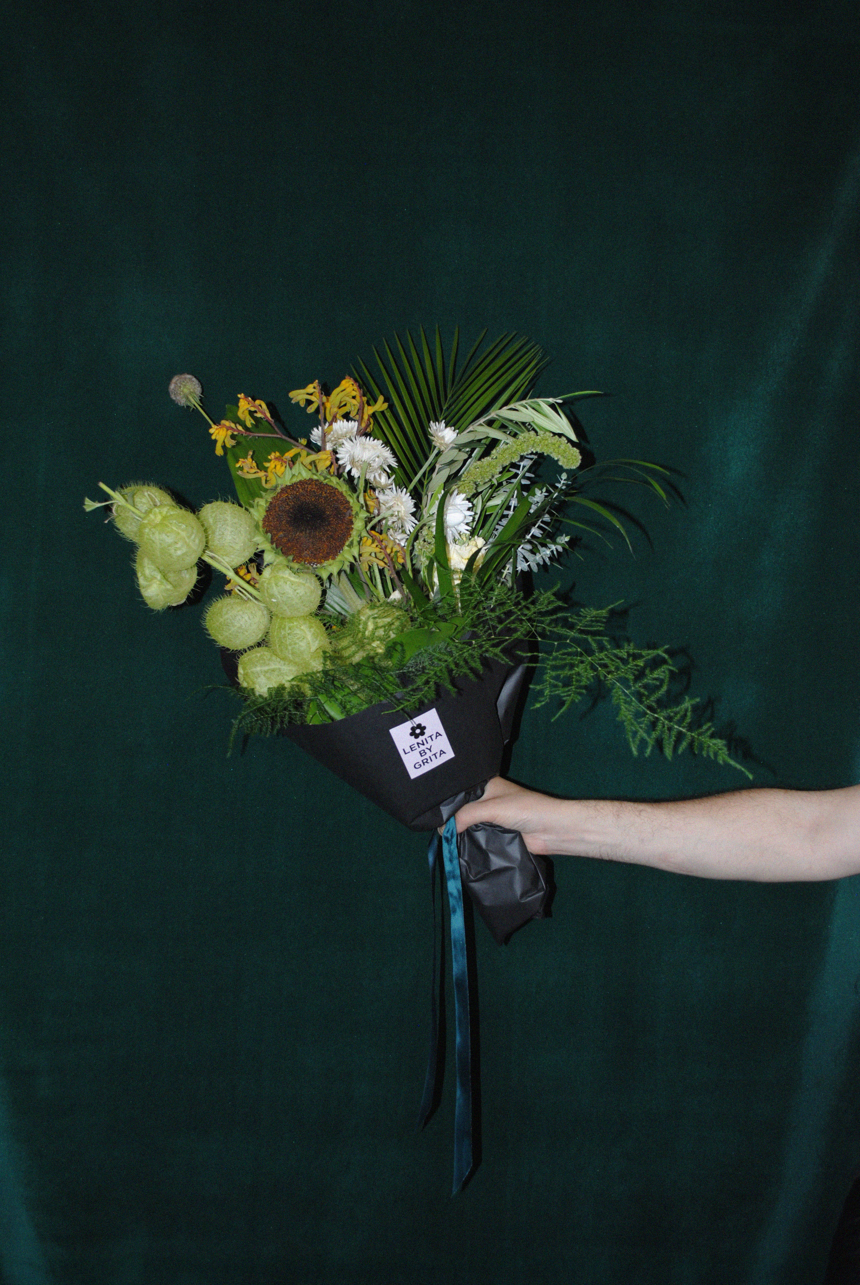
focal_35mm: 36
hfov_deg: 37.0
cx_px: 430
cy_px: 642
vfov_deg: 53.1
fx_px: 1286
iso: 200
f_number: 4
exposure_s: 1/60
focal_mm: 24
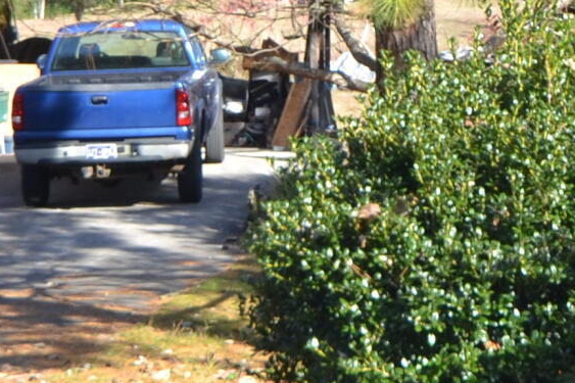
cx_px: 350
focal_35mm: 160
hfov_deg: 12.8
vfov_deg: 8.5
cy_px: 42
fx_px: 2555
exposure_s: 1/125
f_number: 5.6
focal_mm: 20
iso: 125
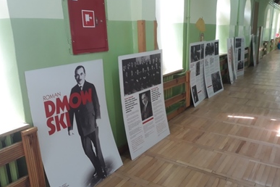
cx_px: 136
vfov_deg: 45.0
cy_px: 92
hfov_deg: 63.6
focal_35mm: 29
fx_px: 226
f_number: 1.7
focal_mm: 3.71
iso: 125
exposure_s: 1/50
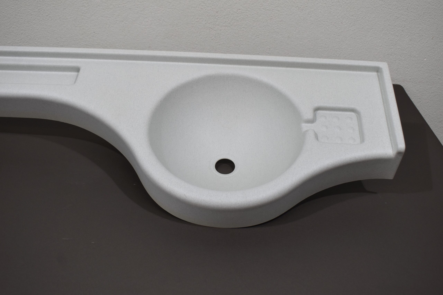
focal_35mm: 44
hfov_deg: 45.0
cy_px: 148
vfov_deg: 30.9
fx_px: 535
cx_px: 222
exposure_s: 1/125
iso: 400
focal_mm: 29
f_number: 5.6
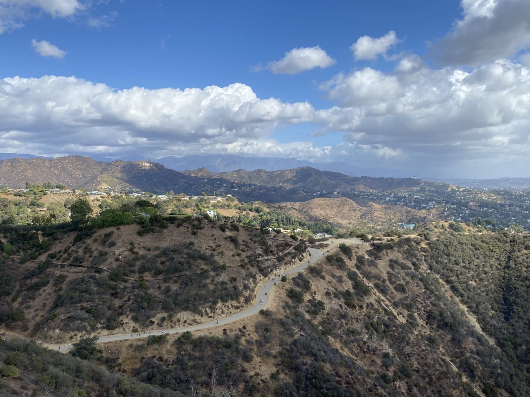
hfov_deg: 60.0
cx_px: 268
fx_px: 459
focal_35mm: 30
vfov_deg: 46.7
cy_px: 216
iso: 32
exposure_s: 1/2817
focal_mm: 4.25
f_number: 1.8
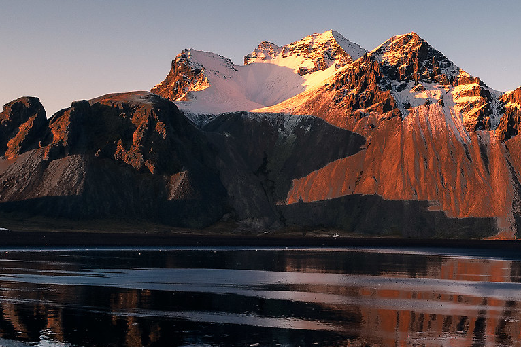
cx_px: 584
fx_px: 680
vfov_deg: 28.3
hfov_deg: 35.4
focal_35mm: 47
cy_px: 251
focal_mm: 15
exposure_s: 1/80
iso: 200
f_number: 11
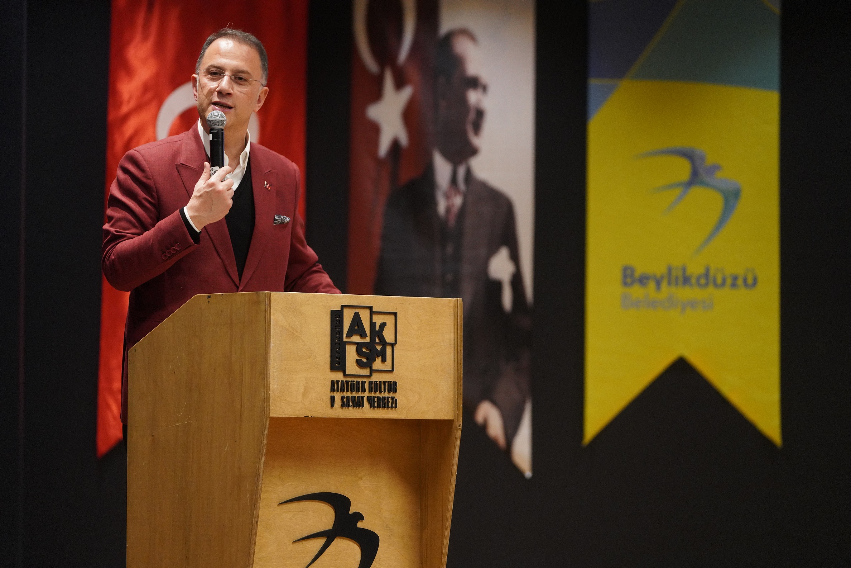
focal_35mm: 165
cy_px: 284
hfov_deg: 12.5
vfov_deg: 8.3
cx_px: 426
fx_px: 3900
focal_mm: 165
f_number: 3.2
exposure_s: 1/200
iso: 3200
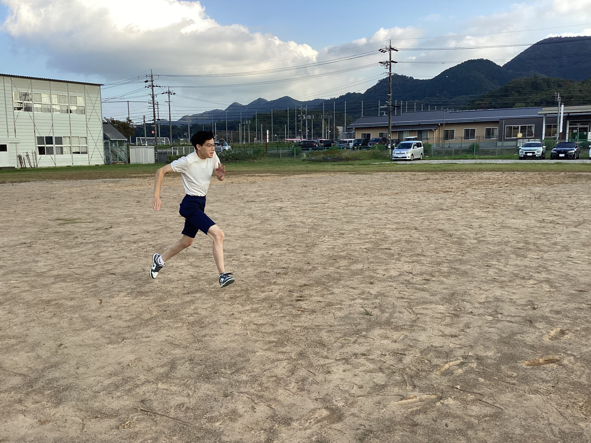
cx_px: 296
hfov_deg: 58.4
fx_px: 529
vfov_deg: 45.4
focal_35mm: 31
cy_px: 222
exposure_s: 1/529
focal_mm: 3.3
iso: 25
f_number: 2.4
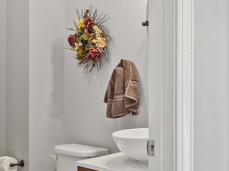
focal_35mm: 45
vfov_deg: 32.2
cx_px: 195
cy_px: 89
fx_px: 298
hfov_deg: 39.7
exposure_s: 1/3
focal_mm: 8
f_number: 5.6
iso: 400
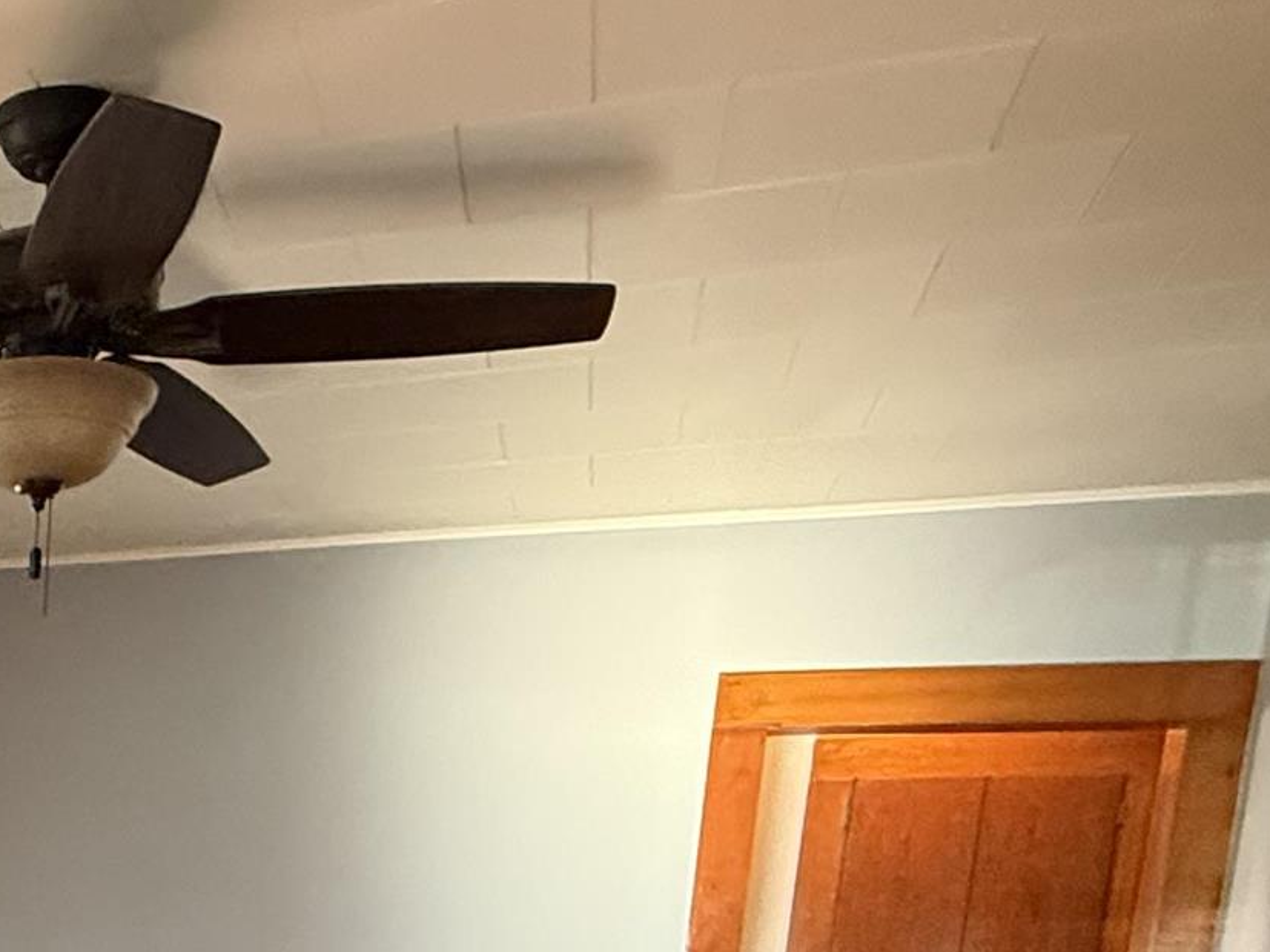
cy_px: 1371
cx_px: -236
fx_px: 1908
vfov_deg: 23.3
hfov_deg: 31.2
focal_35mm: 52
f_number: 2.2
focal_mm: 2.22
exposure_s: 1/60
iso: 640
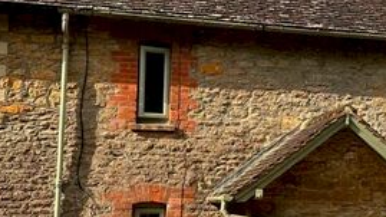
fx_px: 696
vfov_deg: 17.7
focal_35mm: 68
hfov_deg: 30.0
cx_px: 327
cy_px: 139
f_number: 1.78
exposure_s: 1/4184
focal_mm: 6.86
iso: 80
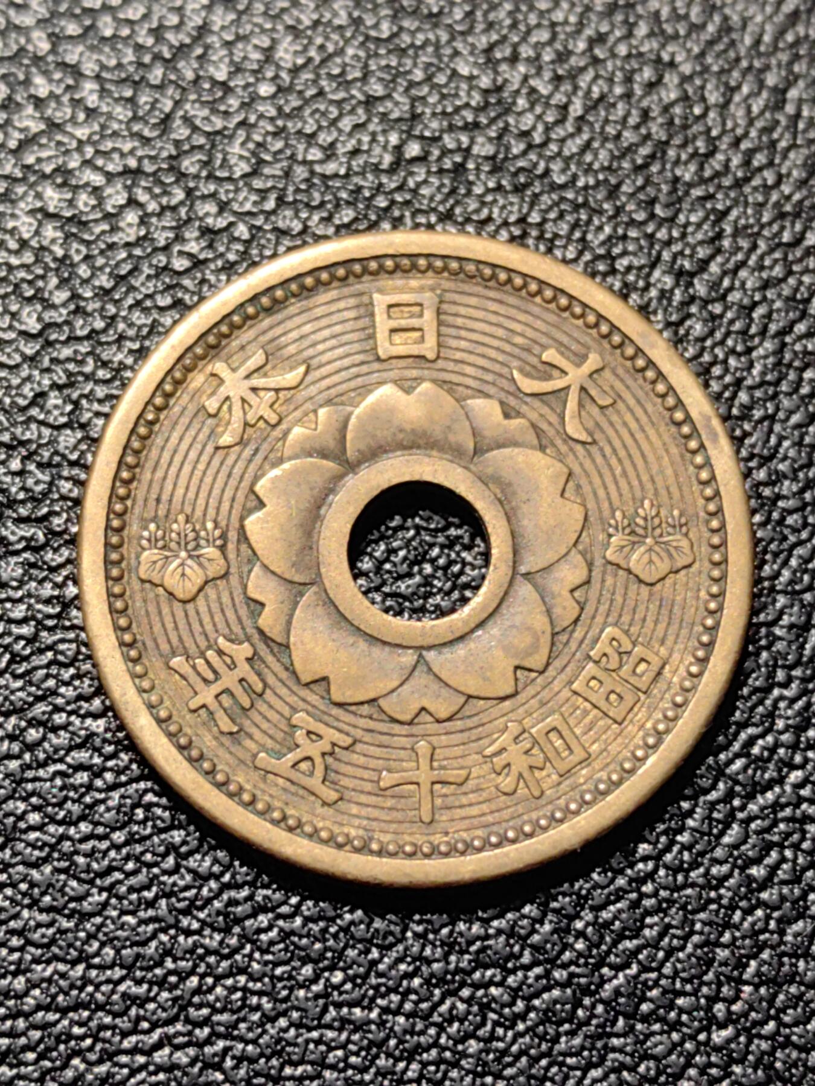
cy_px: 543
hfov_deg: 18.4
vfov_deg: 24.4
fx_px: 2511
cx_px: 408
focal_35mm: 80
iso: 80
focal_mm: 5.75
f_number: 2
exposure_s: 1/100
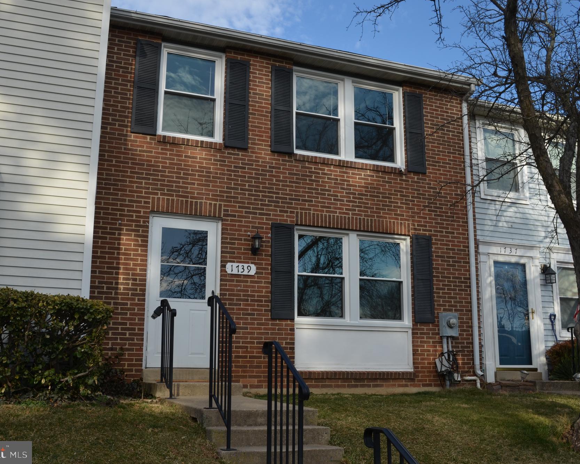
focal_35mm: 38
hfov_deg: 47.9
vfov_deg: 39.1
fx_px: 652
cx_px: 312
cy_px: 230
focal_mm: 22
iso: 160
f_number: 8
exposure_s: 1/250
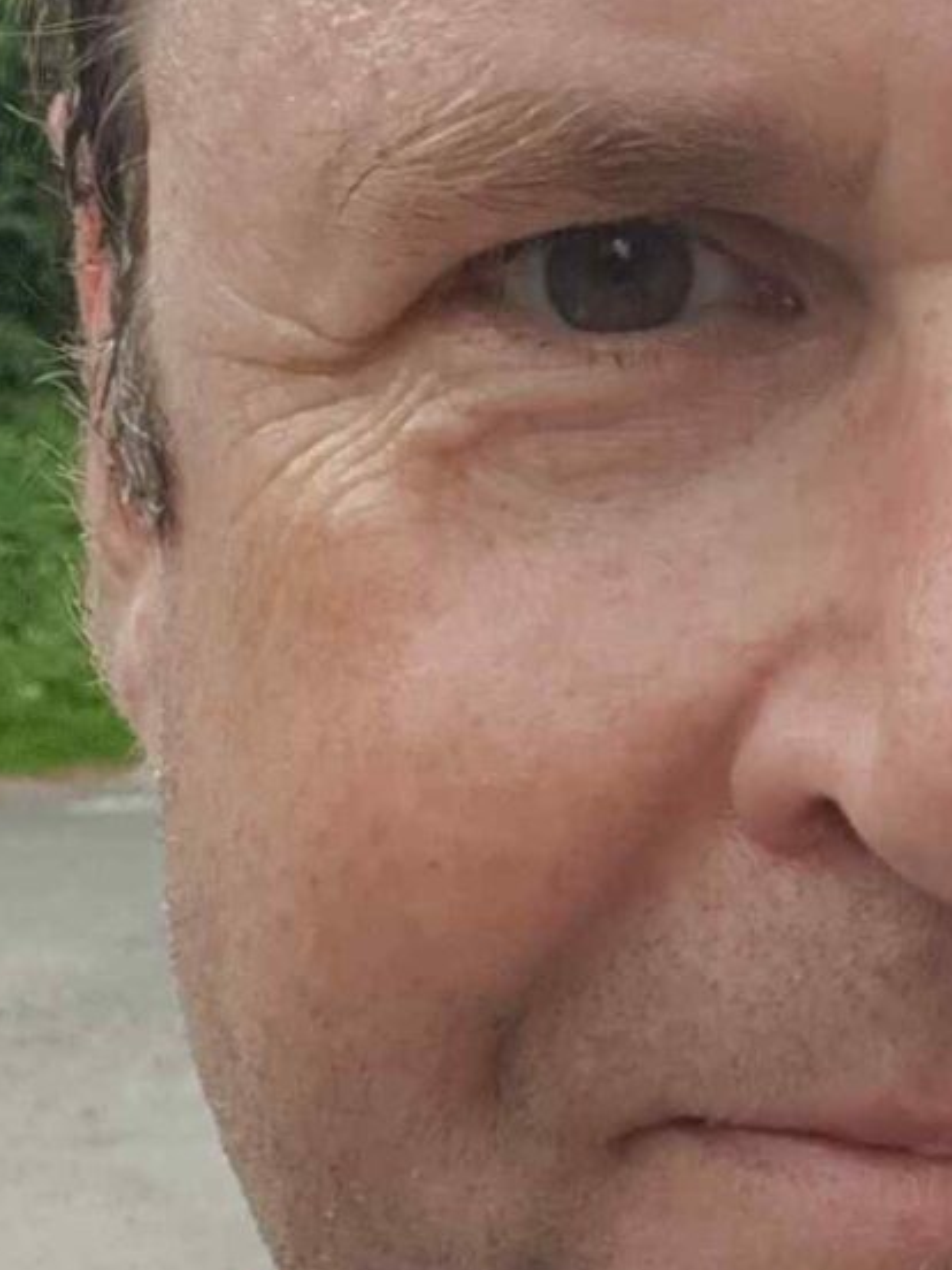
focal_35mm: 116
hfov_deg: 12.2
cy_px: 239
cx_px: 1435
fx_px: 4254
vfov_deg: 16.8
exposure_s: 1/512
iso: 40
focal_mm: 2.95
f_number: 1.7
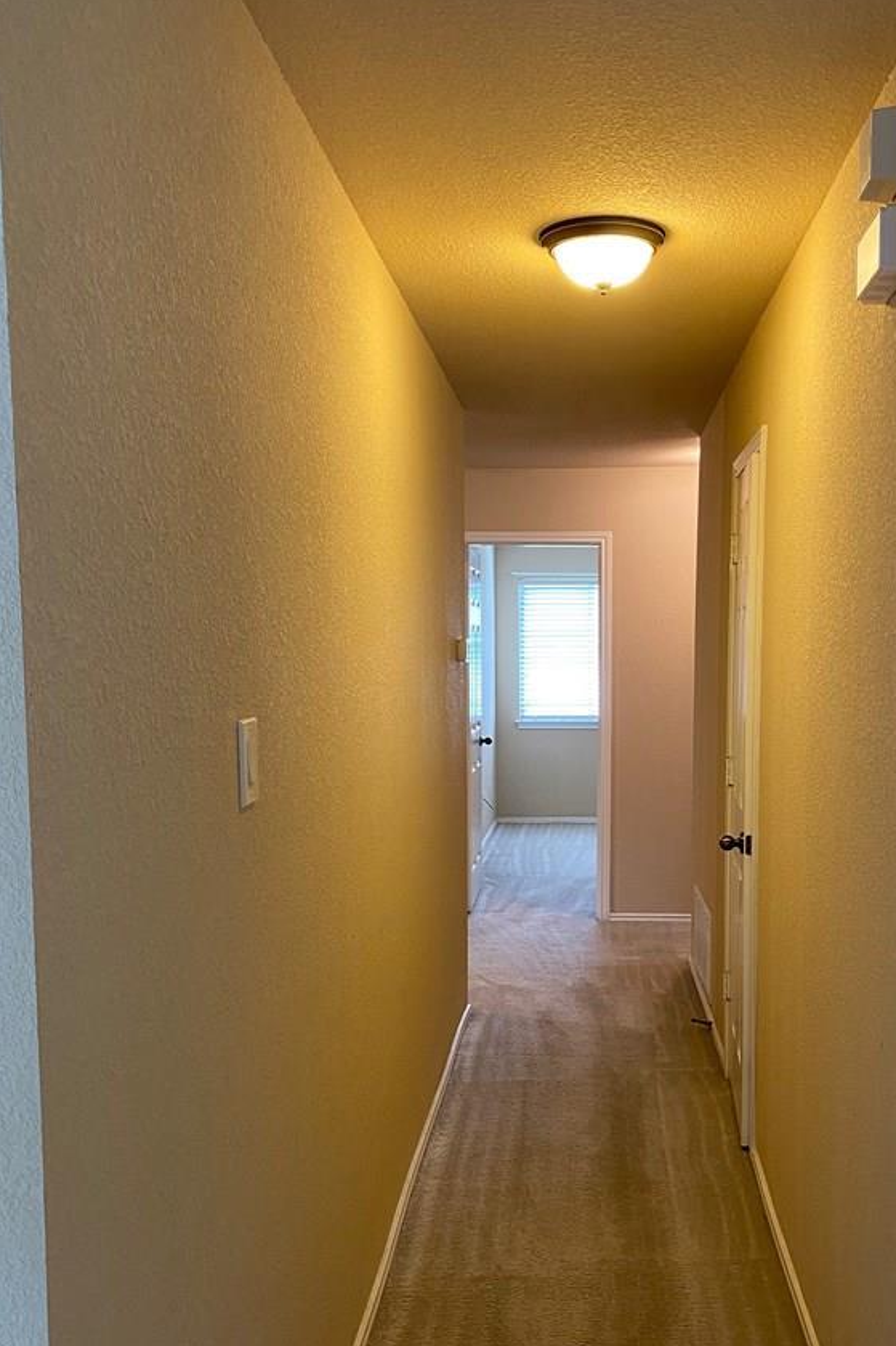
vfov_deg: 56.9
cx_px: 563
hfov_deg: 39.7
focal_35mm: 33
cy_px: 786
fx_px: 1232
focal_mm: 4.25
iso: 160
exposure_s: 1/60
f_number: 1.8
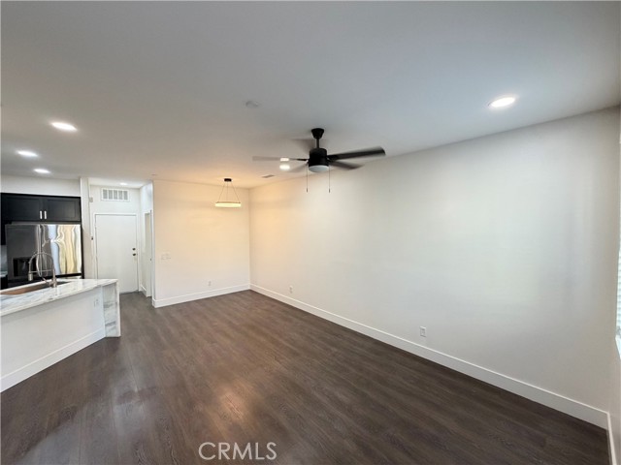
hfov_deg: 102.1
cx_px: 310
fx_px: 251
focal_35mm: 14
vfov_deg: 85.7
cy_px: 232
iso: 250
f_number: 2.2
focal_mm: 2.22
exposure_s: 1/60
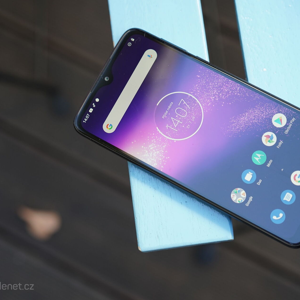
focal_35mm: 71
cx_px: 177
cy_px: 149
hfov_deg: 24.3
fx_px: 696
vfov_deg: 24.3
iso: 1000
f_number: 4
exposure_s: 1/250
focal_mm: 55
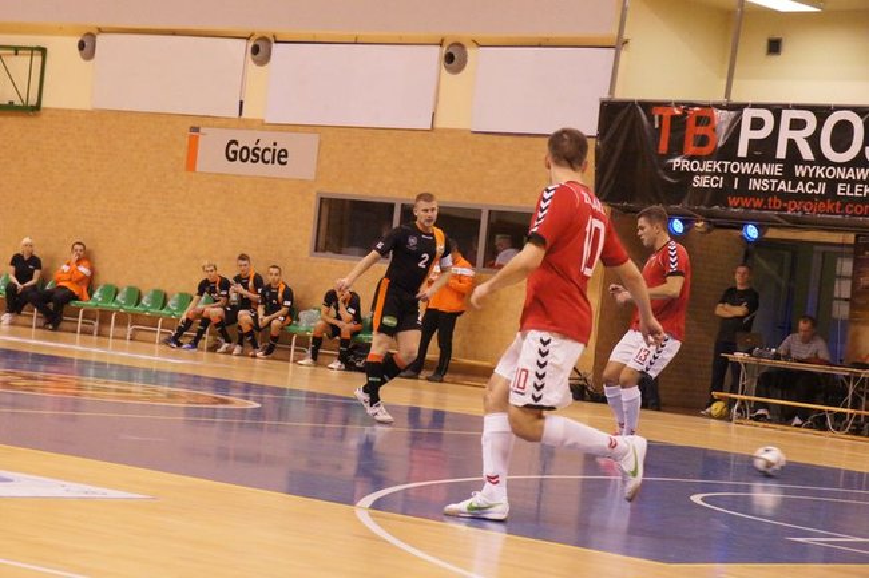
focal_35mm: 105
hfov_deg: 19.5
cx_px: 434
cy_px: 289
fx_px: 2532
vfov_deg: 13.0
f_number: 6.3
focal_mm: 70
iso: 6400
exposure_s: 1/400
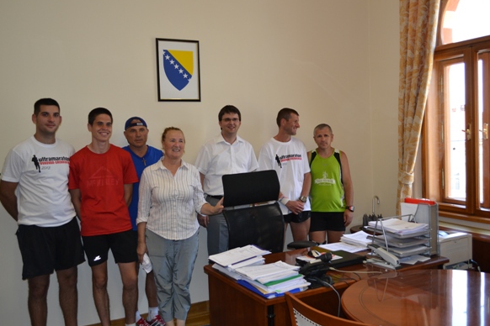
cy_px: 157
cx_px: 264
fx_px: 449
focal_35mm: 33
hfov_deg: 57.2
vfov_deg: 40.0
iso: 320
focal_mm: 20
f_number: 4
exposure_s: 1/125
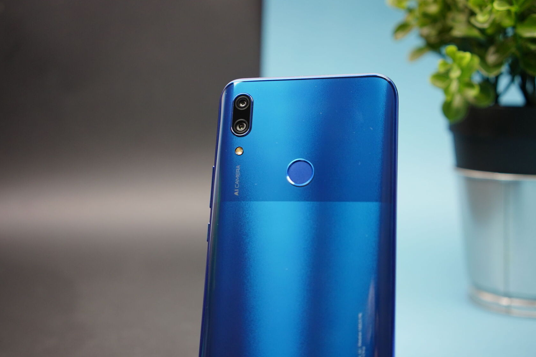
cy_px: 202
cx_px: 263
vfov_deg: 33.4
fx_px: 596
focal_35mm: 40
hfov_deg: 48.5
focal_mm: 35
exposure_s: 1/250
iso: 1000
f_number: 3.5
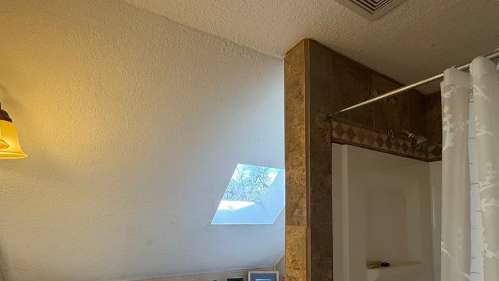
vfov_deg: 54.2
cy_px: 197
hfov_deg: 86.6
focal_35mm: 20
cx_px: 238
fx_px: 265
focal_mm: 2.22
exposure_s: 1/120
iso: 100
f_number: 2.2
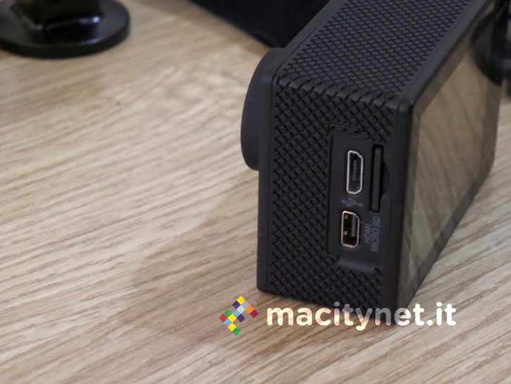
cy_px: 175
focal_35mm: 110
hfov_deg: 17.8
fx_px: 1624
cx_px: 338
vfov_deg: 13.5
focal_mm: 13.9
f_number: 3.8
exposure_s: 1/20
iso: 800
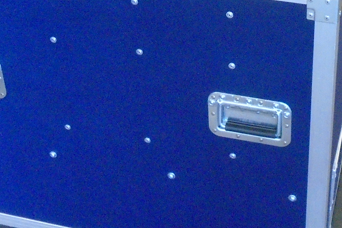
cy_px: -55
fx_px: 712
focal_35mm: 75
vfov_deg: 17.2
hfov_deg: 26.7
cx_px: 251
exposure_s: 1/40
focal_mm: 4.6
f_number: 3.2
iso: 800
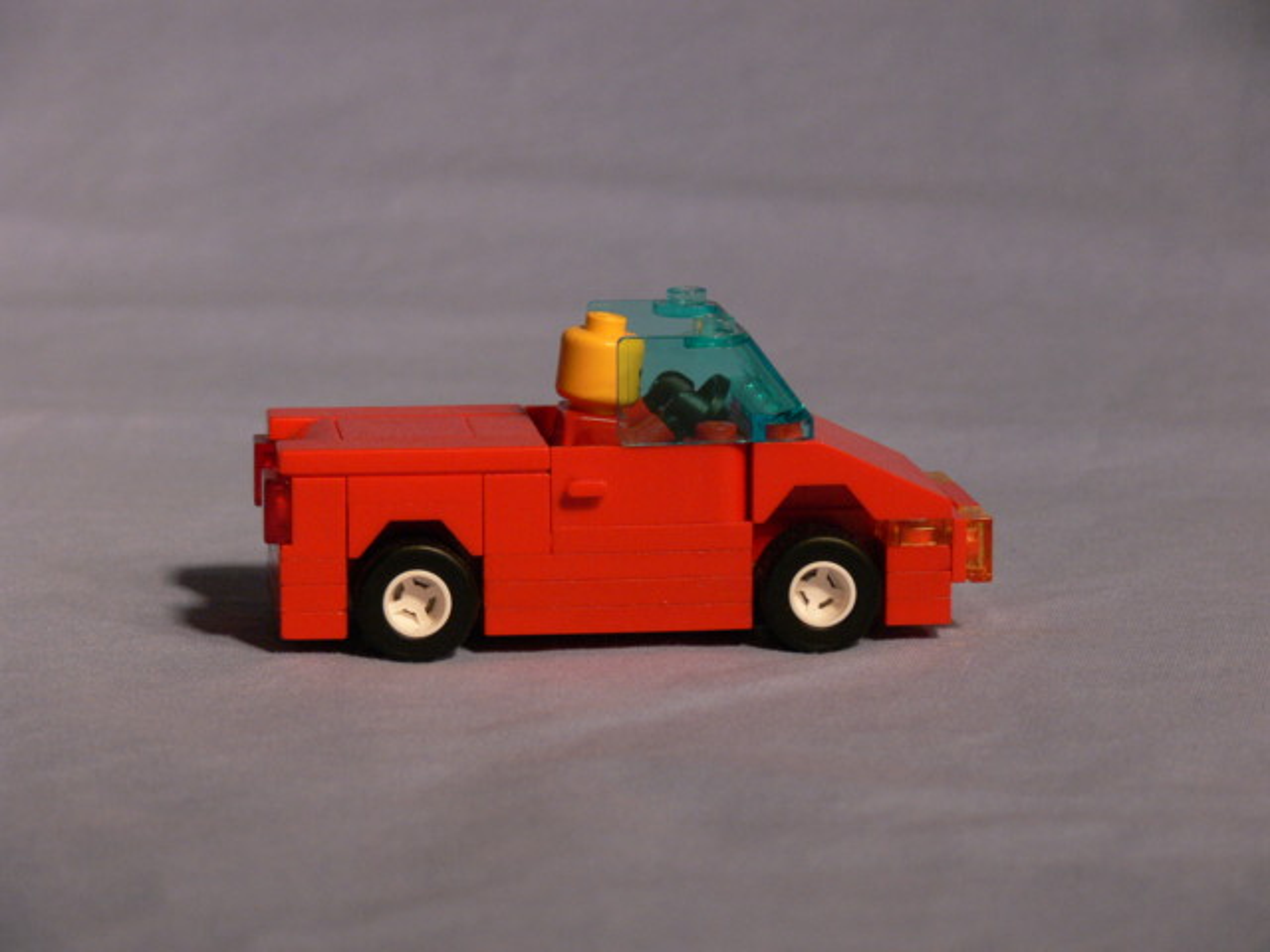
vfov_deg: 11.4
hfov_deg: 15.2
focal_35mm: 130
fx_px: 4769
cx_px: 635
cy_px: 476
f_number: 4.5
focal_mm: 27.4
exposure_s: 1/100
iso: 200
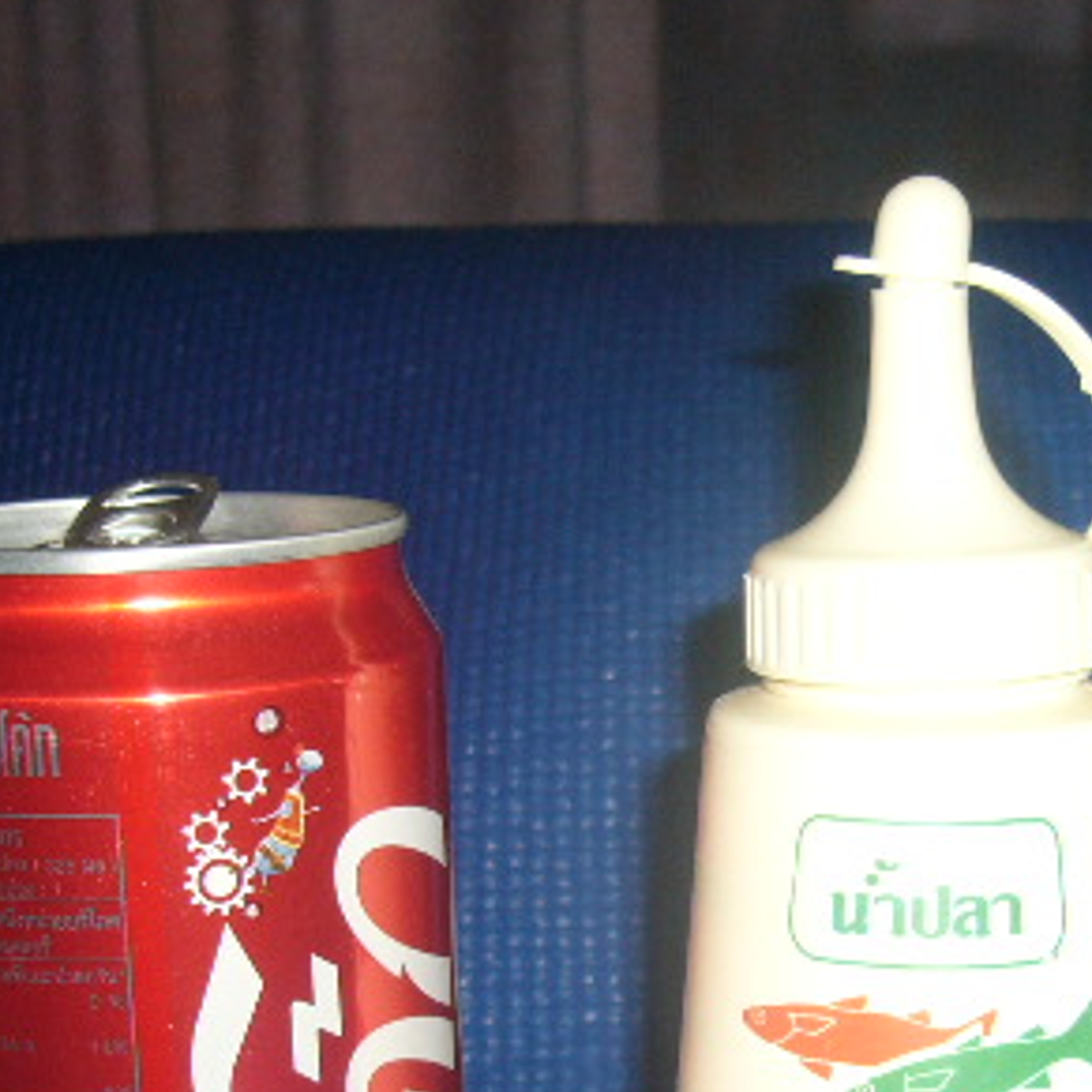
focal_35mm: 68
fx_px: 2427
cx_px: 758
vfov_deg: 24.9
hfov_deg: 25.2
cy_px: 874
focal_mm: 5.8
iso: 100
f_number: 2.8
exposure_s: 1/60
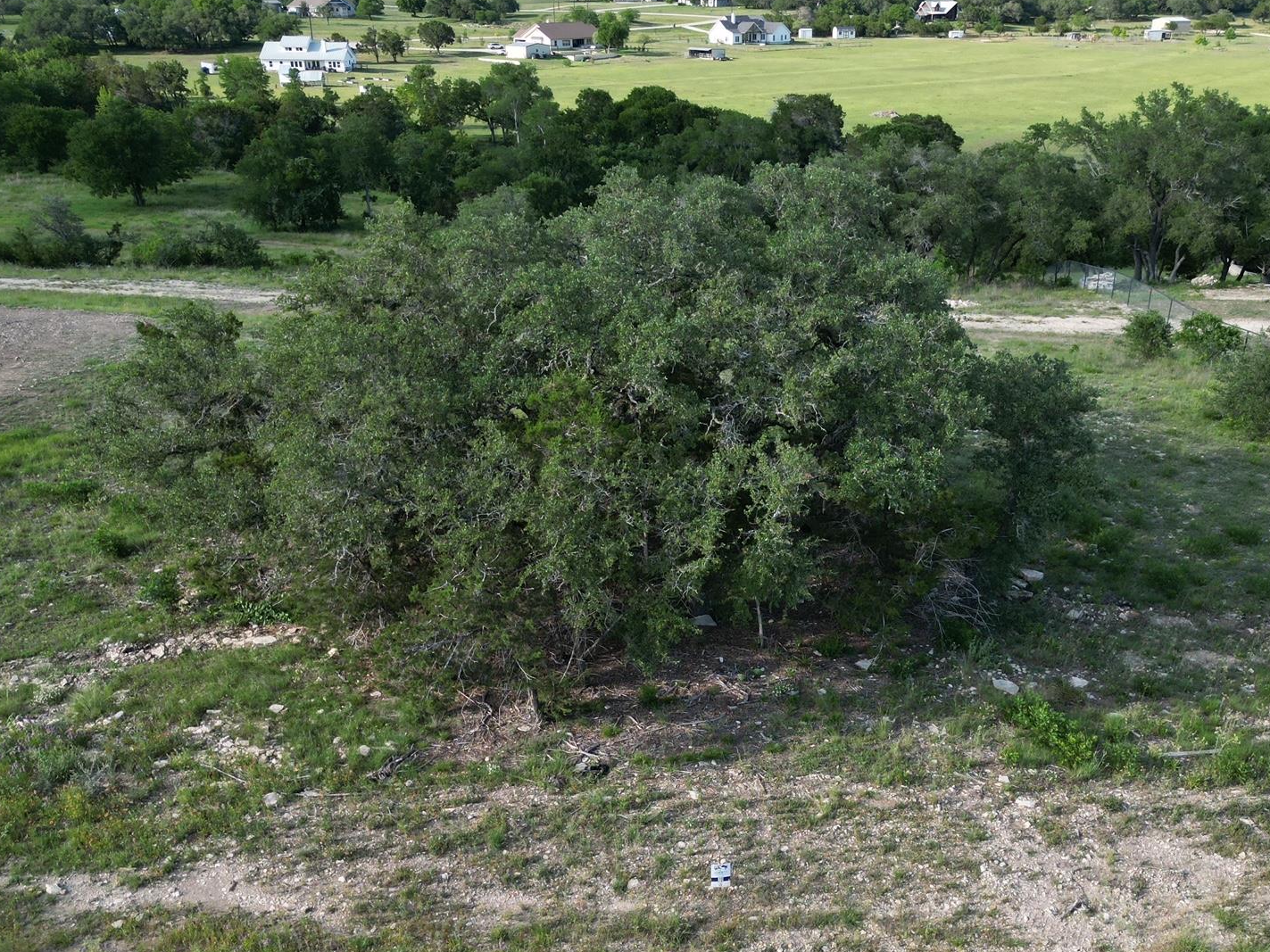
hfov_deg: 53.8
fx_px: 1247
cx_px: 719
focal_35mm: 34
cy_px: 561
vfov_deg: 41.6
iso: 200
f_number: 1.7
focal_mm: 6.72
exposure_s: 1/1500
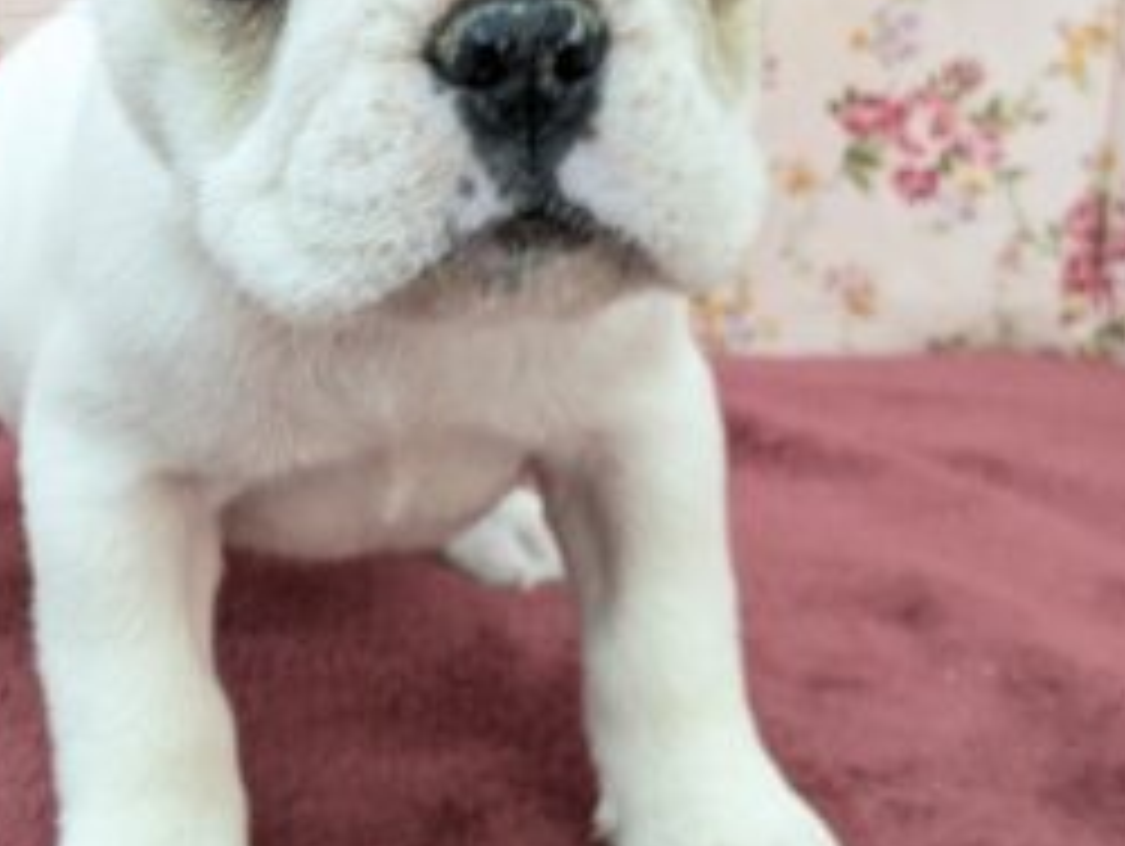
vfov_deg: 21.1
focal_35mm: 69
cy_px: 171
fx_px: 2245
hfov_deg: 27.8
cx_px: 292
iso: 249
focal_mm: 4.38
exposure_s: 1/99.9
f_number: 1.73
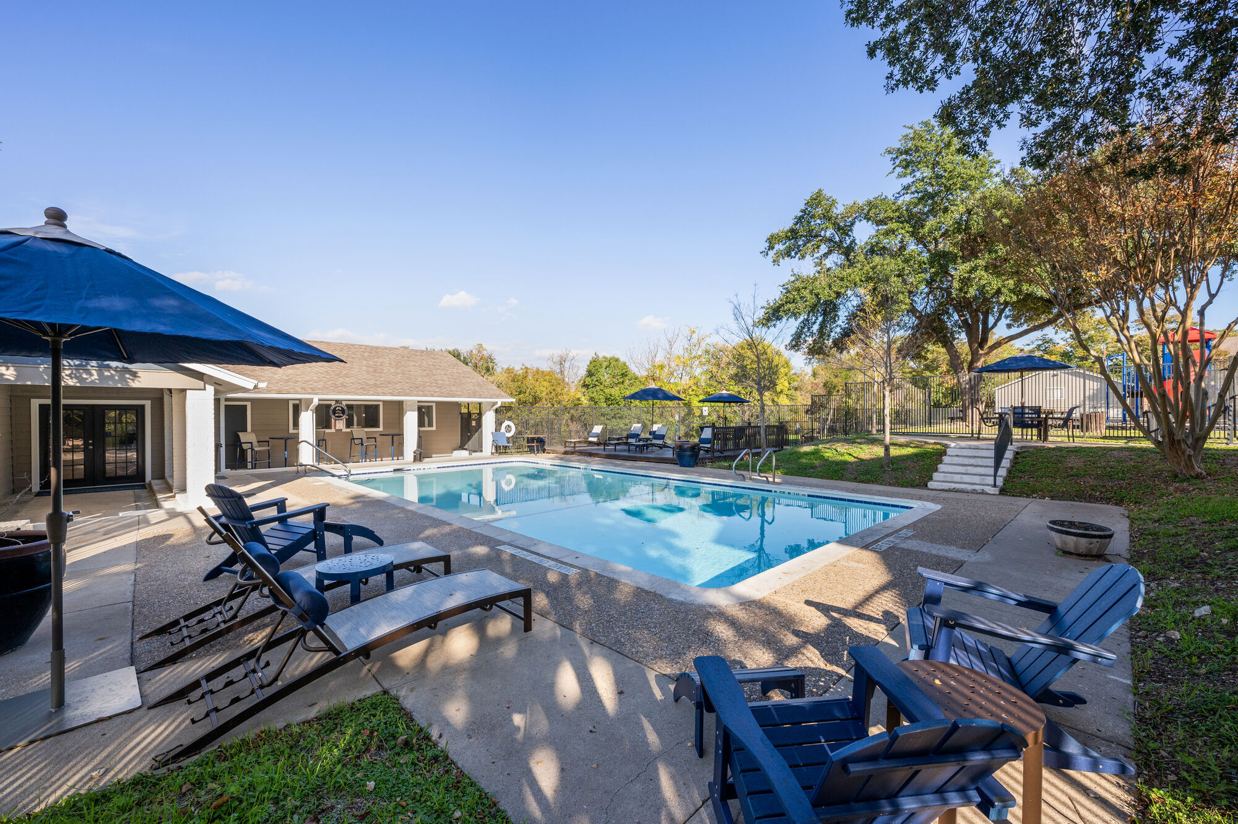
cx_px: 619
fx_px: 498
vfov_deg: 79.2
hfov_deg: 102.3
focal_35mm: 14
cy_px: 412
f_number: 8
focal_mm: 14.5
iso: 400
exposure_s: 1/640
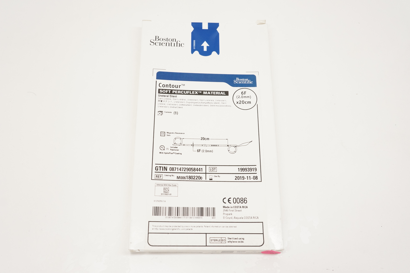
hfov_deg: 53.2
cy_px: 136
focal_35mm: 36
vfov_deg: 36.8
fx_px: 410
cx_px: 205
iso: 800
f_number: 7.1
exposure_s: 1/100
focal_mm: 24
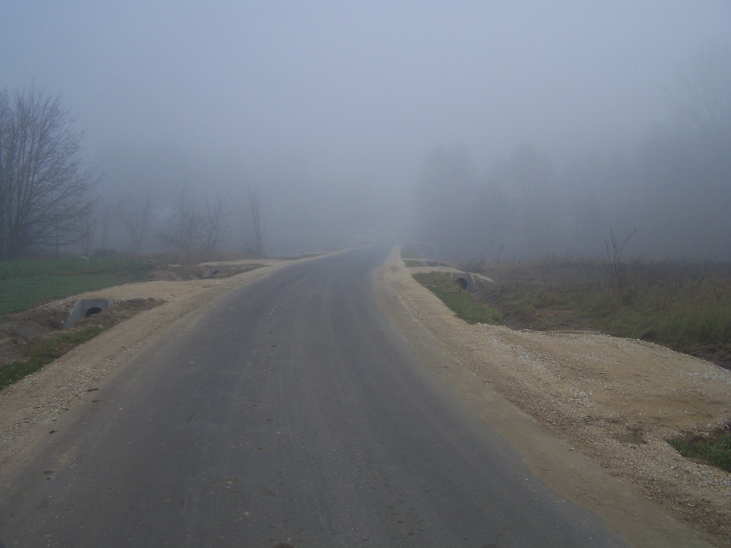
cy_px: 274
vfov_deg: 37.7
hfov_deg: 49.0
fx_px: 802
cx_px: 366
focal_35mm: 38
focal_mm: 6.3
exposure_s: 1/500
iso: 64
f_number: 2.8
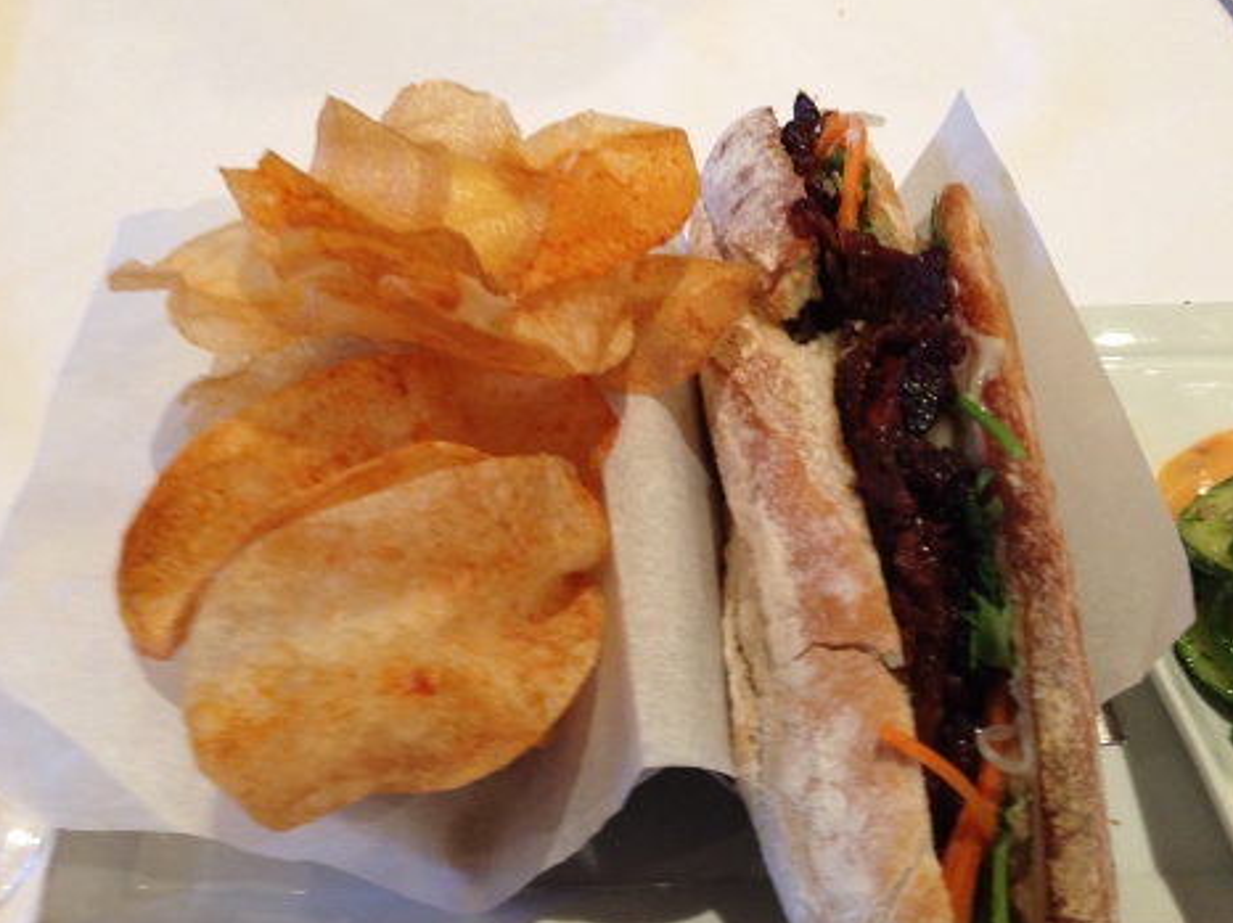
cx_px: 622
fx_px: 1210
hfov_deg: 54.0
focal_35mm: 34
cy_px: 455
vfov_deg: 41.8
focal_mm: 4.12
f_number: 2.4
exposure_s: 1/20
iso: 160
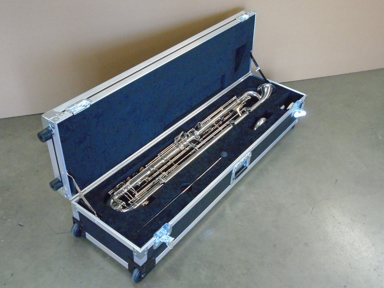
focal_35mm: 36
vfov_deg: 39.7
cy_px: 144
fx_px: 399
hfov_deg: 51.4
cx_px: 192
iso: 800
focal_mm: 6.4
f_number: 3.8
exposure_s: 1/25
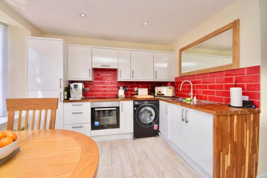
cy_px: 89
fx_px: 111
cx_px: 134
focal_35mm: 15
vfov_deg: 77.4
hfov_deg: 100.4
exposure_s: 1/80
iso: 800
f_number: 10
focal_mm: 10
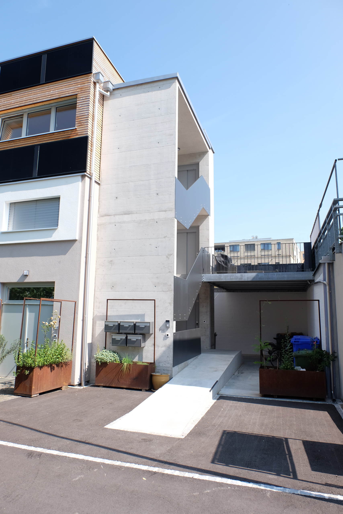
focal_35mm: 24
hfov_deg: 53.1
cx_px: 172
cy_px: 257
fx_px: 343
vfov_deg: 73.7
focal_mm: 16
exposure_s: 1/280
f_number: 5.6
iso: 200
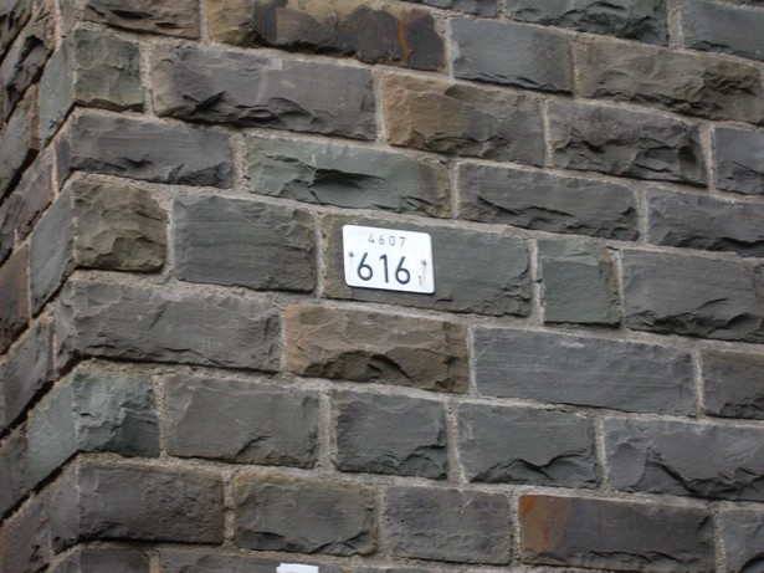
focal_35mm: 114
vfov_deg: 13.0
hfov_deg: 17.3
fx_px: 2516
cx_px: 382
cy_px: 286
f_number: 5.2
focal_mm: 18.9
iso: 100
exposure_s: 1/60
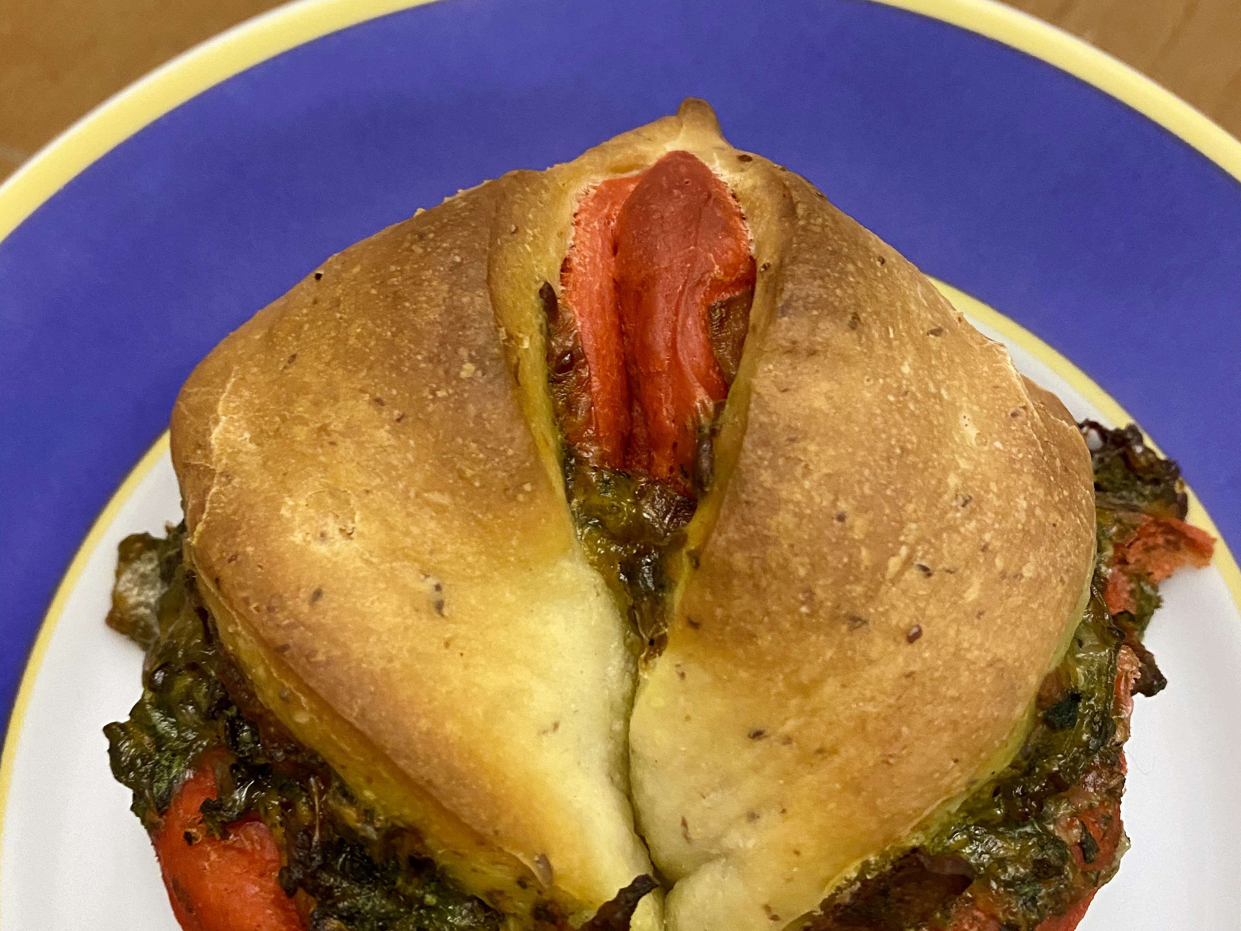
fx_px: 932
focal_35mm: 26
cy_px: 466
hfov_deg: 67.3
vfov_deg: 53.1
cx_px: 620
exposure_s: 1/40
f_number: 1.8
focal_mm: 4.25
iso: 400
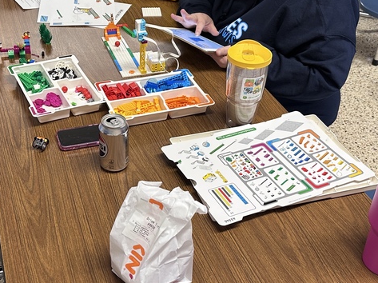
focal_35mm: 52
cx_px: 143
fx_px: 567
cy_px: 124
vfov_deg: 28.0
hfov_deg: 36.6
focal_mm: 6.86
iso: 160
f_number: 1.78
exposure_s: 1/61
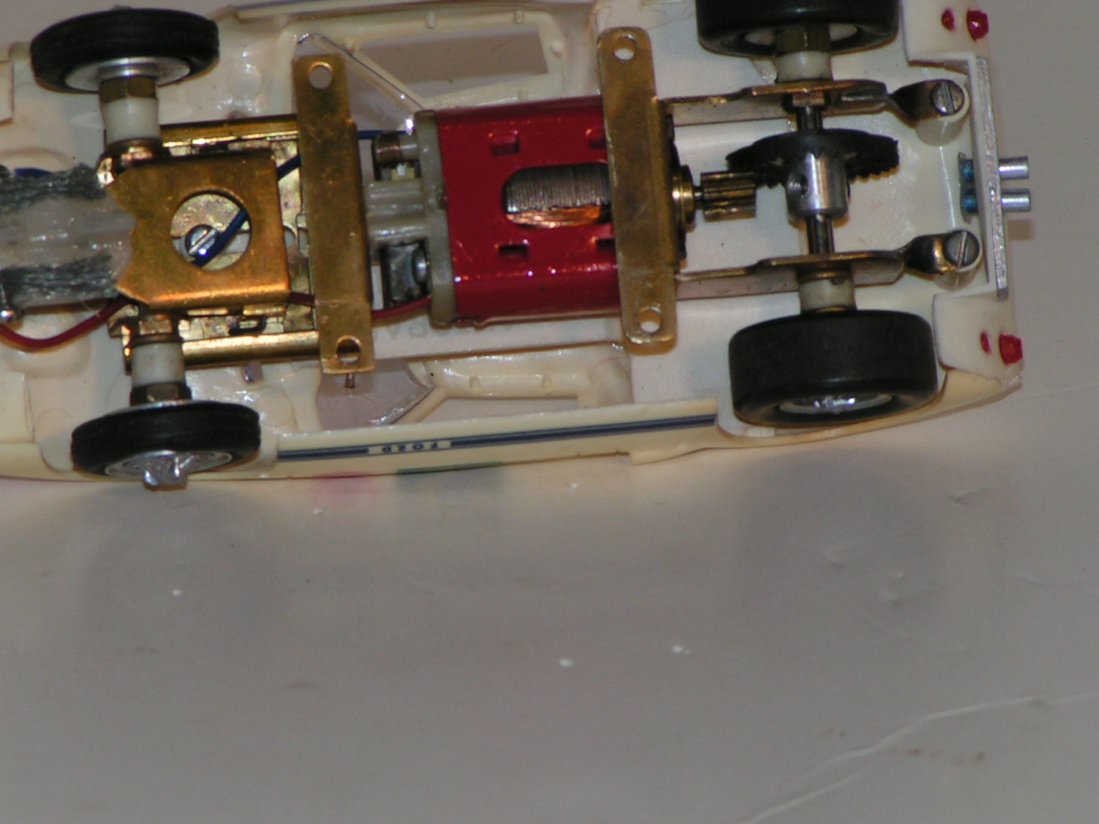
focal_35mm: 279
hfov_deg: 7.1
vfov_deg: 5.3
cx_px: 477
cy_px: 371
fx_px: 8859
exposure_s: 1/250
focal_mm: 36.1
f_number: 5.6
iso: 50
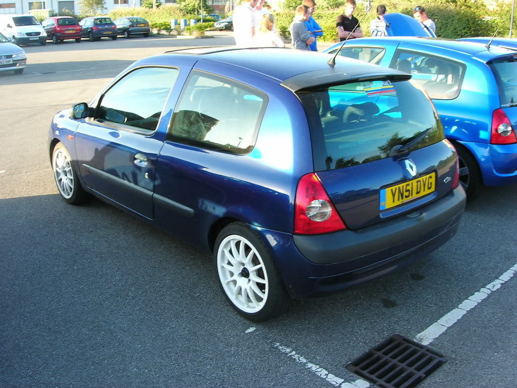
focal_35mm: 38
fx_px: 568
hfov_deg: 49.0
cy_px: 194
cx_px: 258
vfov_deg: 37.7
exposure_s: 1/60.5
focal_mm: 7.8
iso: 64
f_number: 4.8
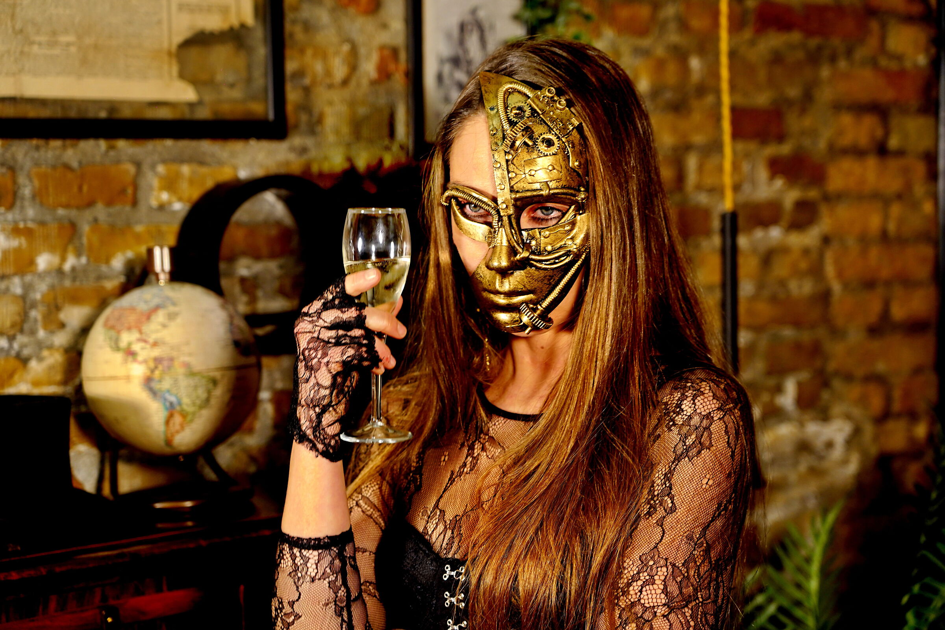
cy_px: 315
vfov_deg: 19.5
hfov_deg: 28.8
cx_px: 472
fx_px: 1837
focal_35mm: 70
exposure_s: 1/30
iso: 800
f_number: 4
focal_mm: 70
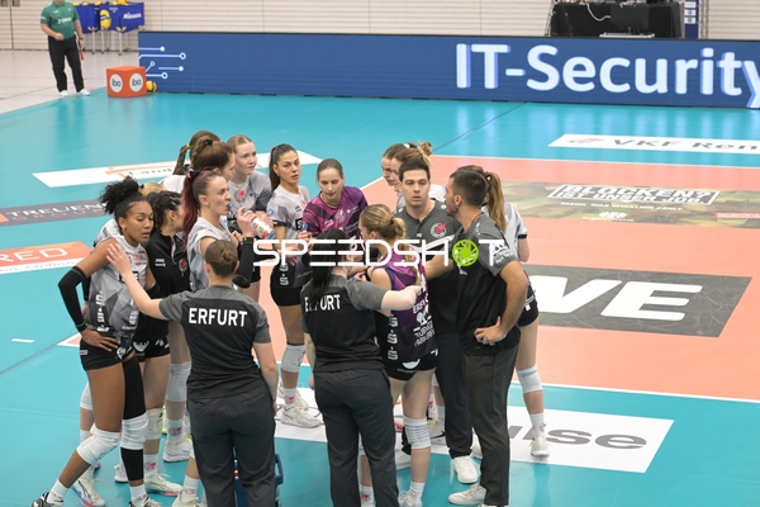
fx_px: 1689
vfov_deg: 17.1
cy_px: 254
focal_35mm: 80
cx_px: 380
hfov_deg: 25.4
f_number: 5.6
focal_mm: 80
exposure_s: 1/100
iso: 2000
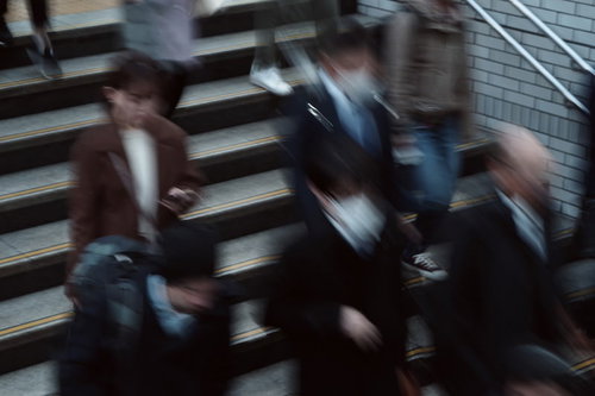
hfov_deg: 26.3
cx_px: 298
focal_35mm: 77
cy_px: 198
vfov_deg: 17.7
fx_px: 1272
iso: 640
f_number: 8
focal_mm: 77
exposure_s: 1/6
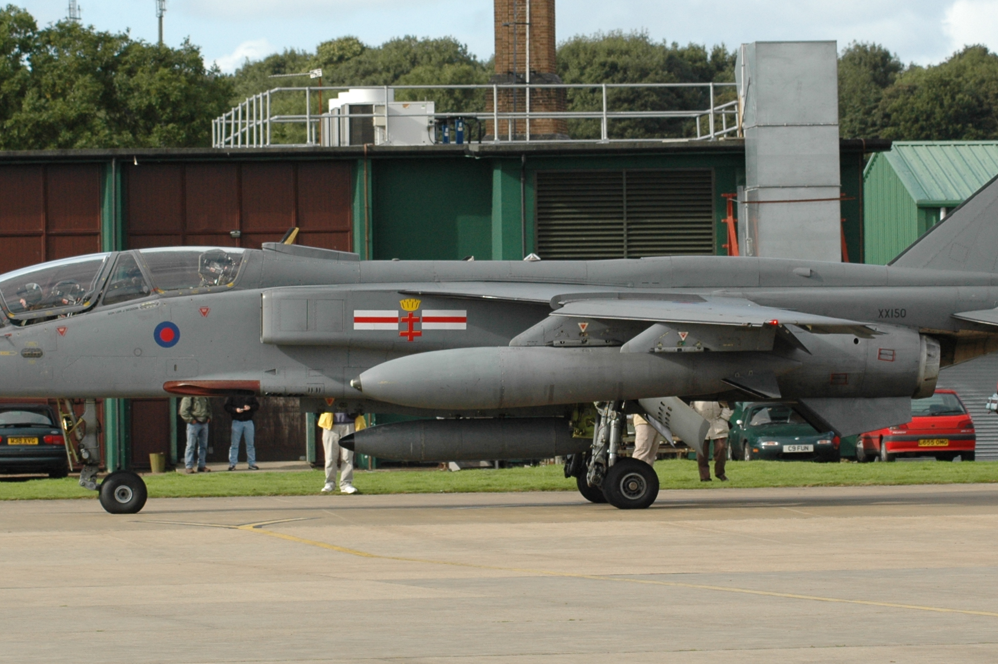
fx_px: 6593
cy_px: 292
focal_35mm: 238
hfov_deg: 8.7
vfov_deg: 5.8
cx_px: 452
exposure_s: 1/640
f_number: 8
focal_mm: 100
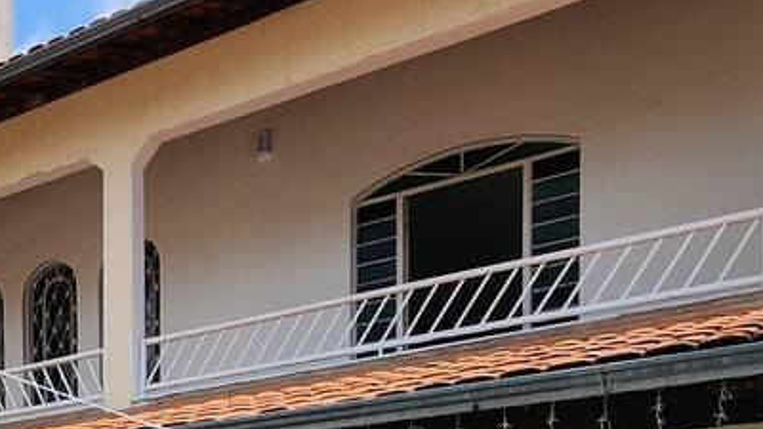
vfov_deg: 19.6
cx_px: -269
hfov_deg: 30.4
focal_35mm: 51
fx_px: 1032
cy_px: 688
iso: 50
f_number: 2.2
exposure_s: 1/2010
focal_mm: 2.2
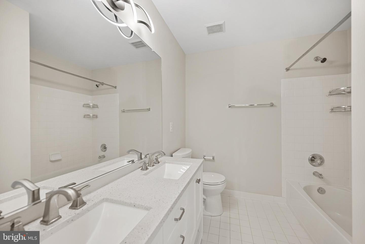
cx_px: 182
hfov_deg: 104.2
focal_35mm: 14
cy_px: 122
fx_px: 142
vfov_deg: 81.2
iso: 100
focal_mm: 14
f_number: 4
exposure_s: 1/13
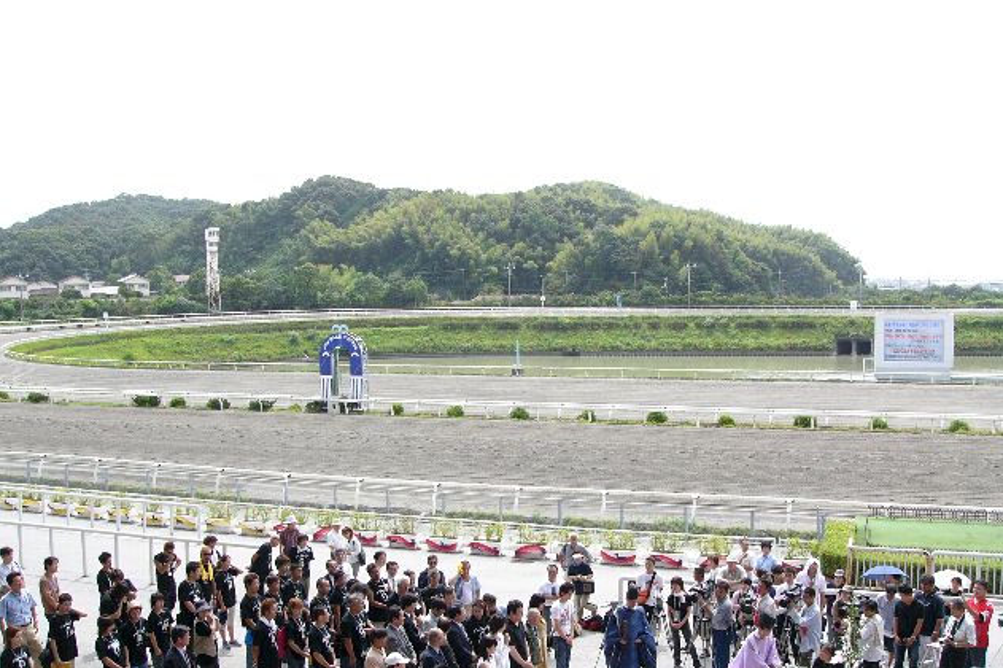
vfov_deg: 35.0
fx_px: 1058
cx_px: 507
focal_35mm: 38
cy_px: 377
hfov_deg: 50.7
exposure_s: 1/1000
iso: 100
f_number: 2.8
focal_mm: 6
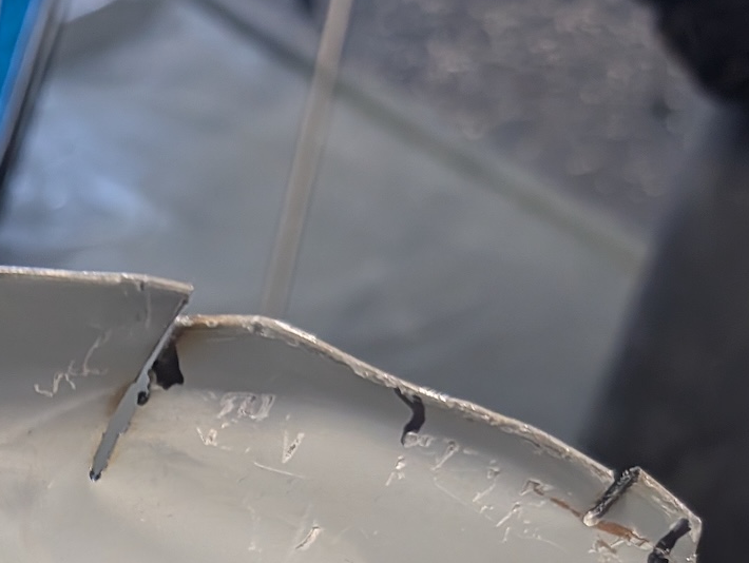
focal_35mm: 69
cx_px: -89
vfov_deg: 19.3
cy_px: 783
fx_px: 1494
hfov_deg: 25.9
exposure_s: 1/120
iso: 642
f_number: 1.68
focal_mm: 6.9
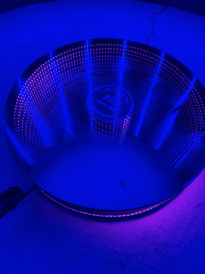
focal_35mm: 24
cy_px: 137
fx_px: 190
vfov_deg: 71.6
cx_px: 102
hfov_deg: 56.8
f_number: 1.78
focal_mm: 6.76
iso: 640
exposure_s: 1/57
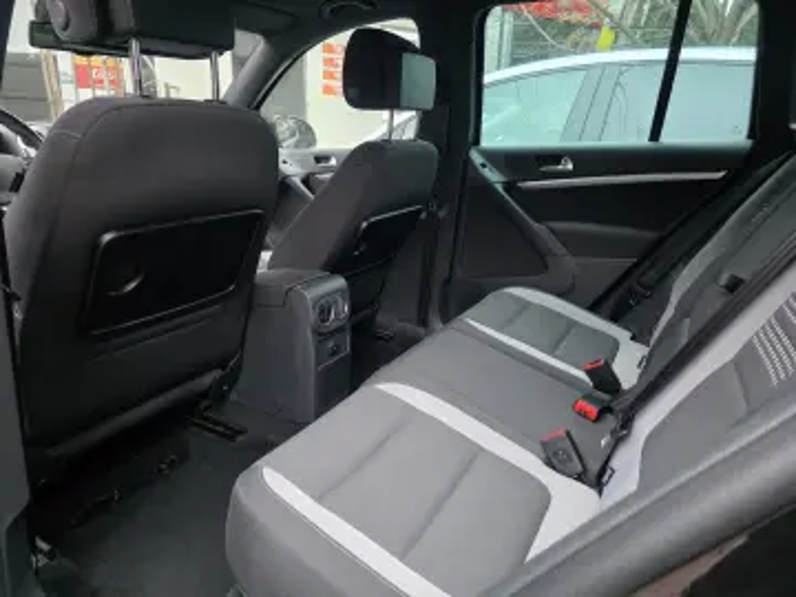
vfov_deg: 58.9
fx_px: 529
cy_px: 298
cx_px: 398
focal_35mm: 23
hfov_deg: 73.9
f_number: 1.7
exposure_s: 1/100
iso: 1600
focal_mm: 6.3
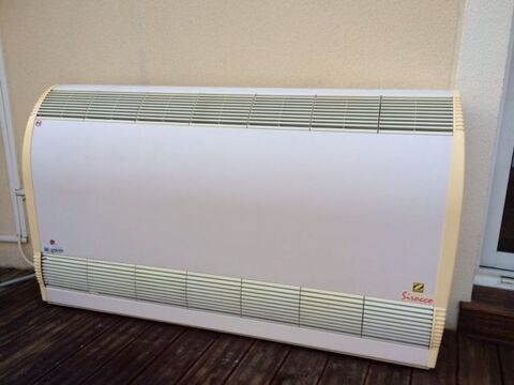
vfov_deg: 46.8
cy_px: 192
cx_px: 257
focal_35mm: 30
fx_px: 445
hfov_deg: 60.0
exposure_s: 1/120
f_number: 2.2
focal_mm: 4.12
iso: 40
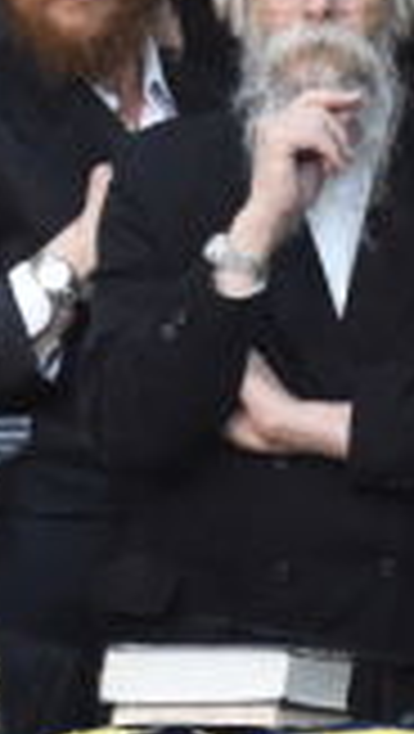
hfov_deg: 2.1
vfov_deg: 3.8
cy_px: 457
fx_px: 11037
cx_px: 900
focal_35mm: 567
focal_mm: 86
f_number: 3.5
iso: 3200
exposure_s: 1/100
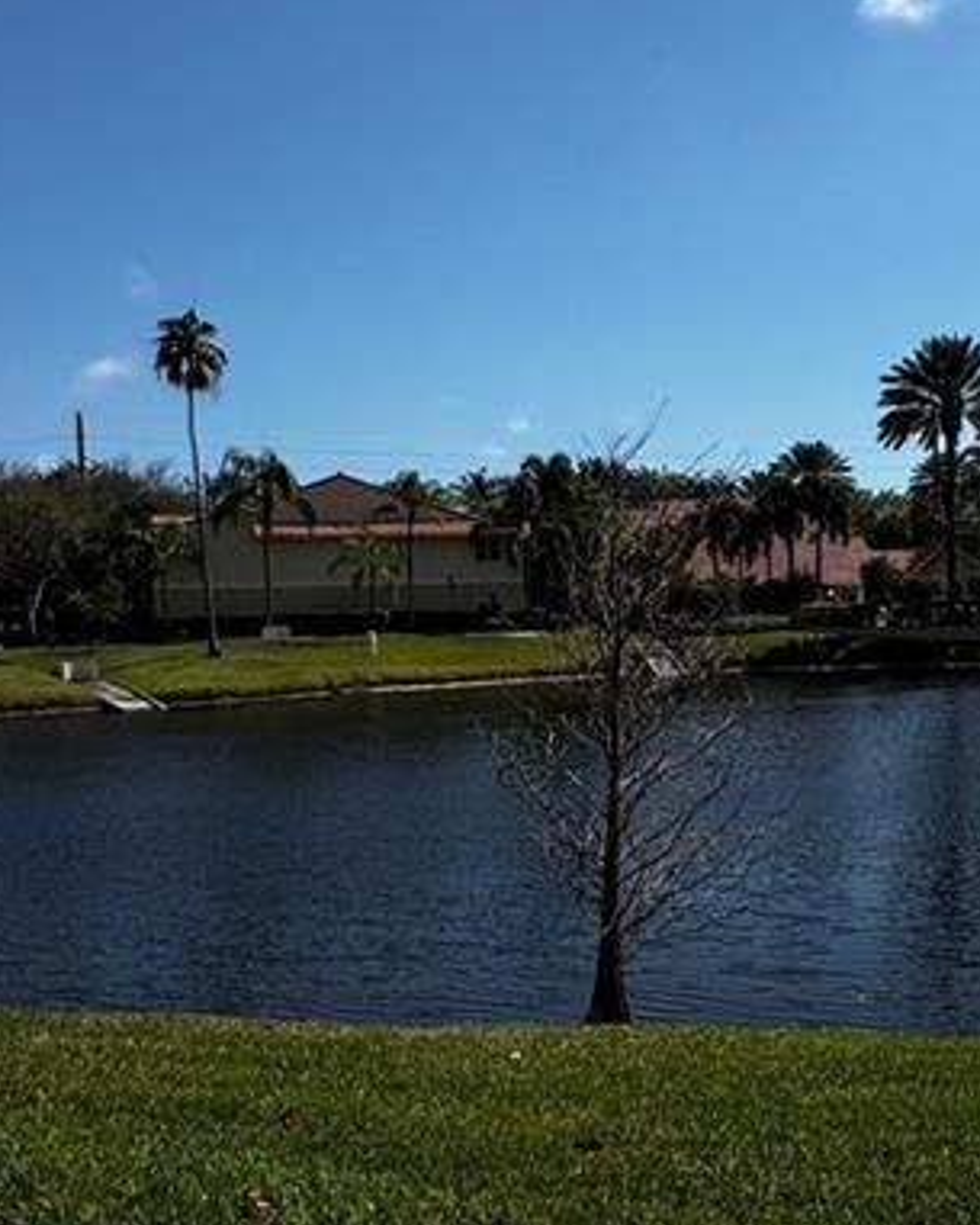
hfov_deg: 34.6
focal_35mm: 43
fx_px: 1558
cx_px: 652
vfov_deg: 42.8
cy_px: 711
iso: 50
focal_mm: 2.22
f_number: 2.2
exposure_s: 1/2874
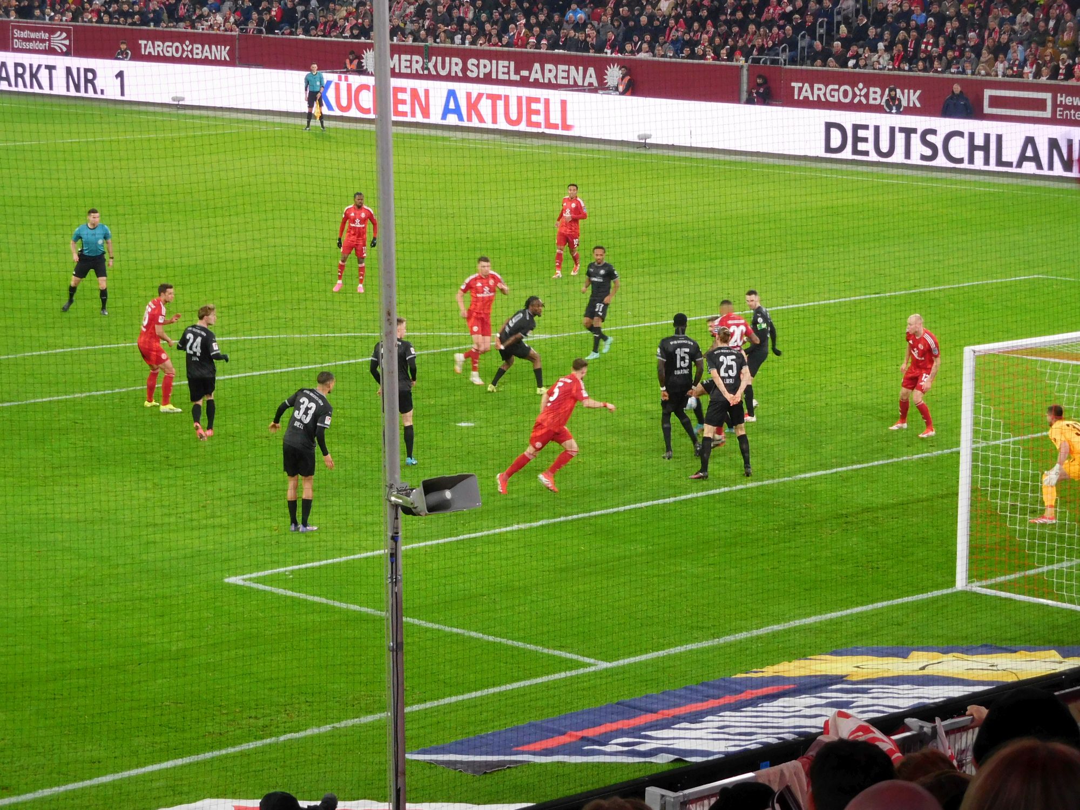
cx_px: 540
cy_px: 405
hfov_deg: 17.6
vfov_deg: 13.2
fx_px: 3494
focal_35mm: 112
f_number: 4.9
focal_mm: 20
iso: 400
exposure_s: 1/80
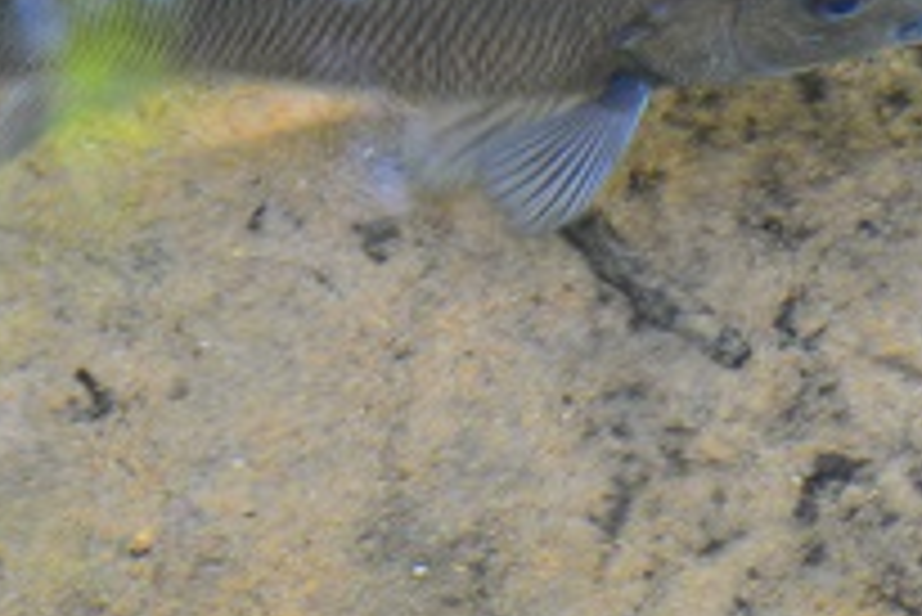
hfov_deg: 2.8
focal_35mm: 732
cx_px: 567
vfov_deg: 1.9
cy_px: -110
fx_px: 18760
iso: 800
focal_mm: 200
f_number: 7.1
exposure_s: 1/15
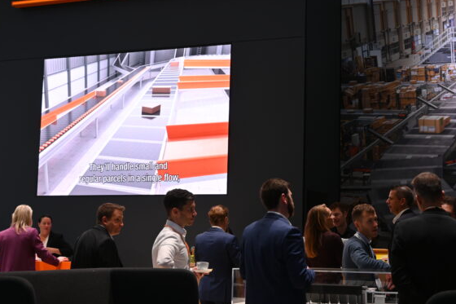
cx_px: 288
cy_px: 146
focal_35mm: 60
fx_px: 756
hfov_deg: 33.4
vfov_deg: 22.7
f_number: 5.6
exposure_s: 1/30
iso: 100
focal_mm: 29
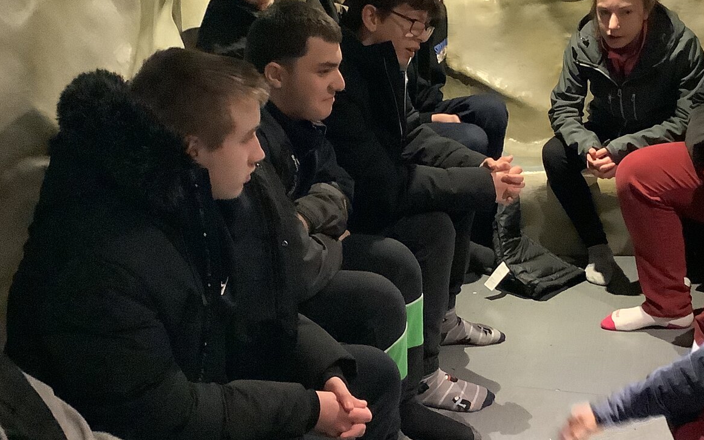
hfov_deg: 35.1
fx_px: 1113
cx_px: 329
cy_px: 218
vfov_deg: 22.4
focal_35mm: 58
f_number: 2.4
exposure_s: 1/17
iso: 800
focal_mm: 3.3
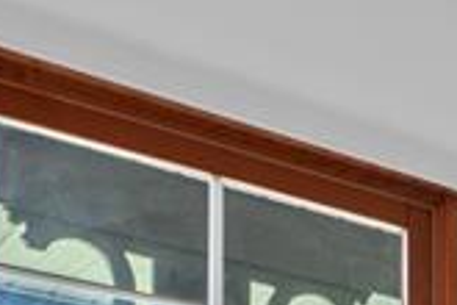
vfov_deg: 12.6
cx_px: 1000
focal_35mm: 99
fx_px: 1257
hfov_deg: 15.1
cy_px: 542
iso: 400
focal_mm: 16
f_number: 5
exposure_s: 1/13
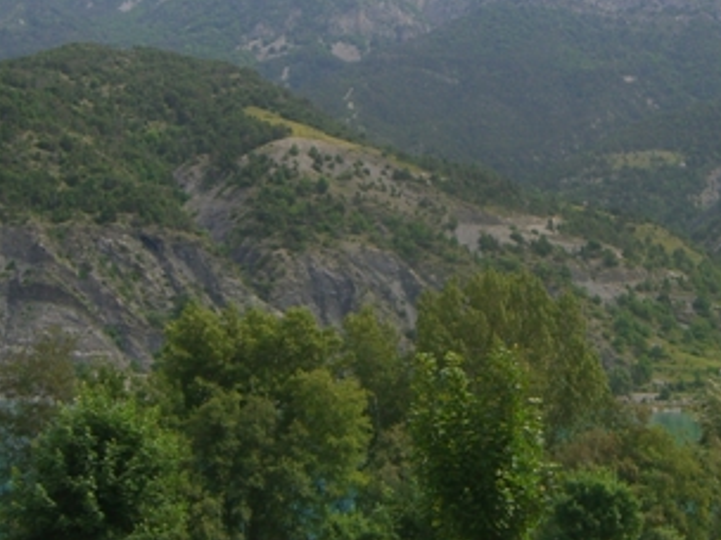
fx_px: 1666
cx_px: 510
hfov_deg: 24.2
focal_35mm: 80
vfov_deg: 18.0
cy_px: 7
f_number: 8
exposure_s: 1/125
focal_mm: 7.9
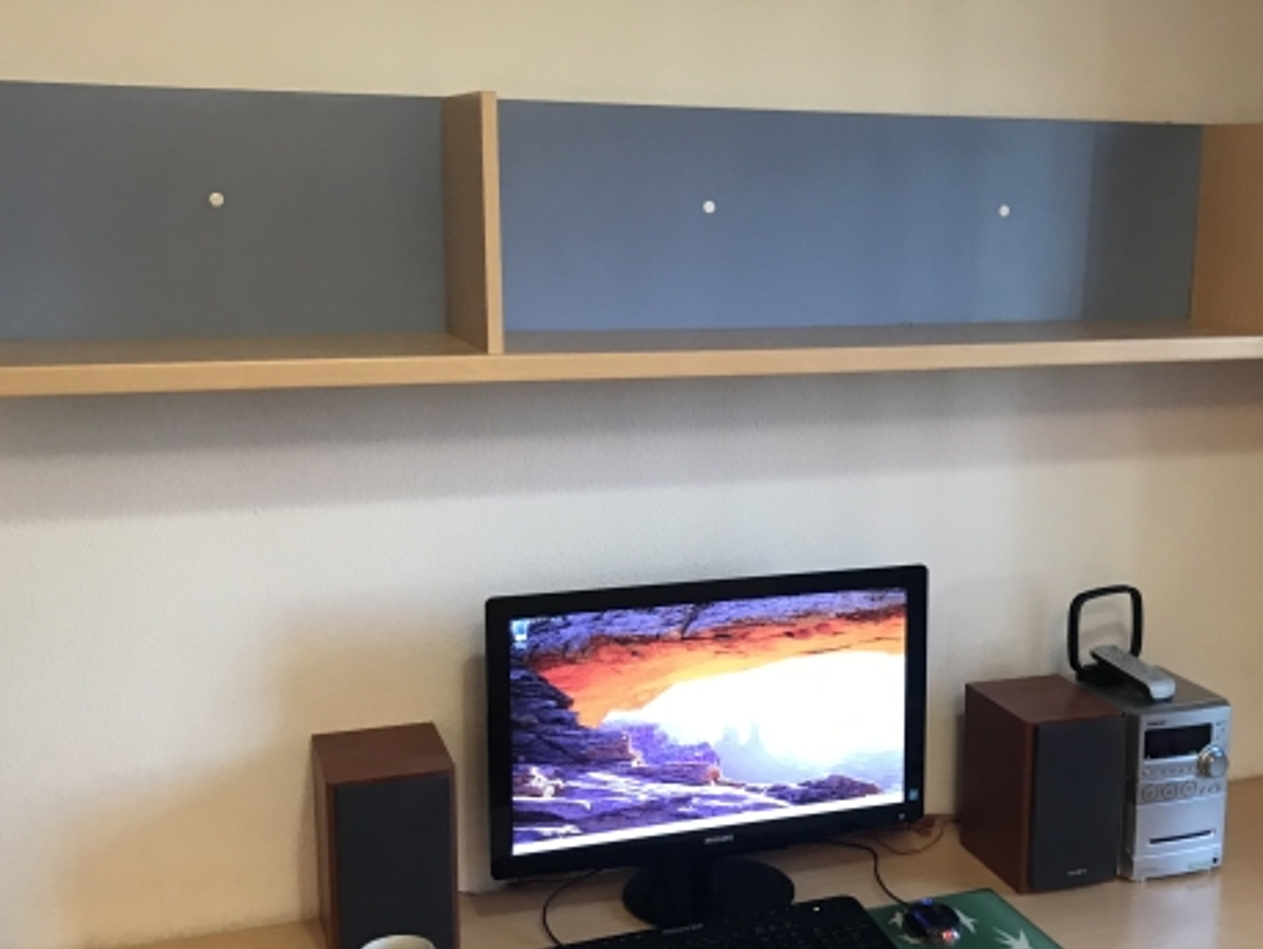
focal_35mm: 44
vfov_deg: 32.9
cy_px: 497
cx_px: 847
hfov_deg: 42.3
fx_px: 1606
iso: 64
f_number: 1.8
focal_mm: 3.99
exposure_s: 1/17
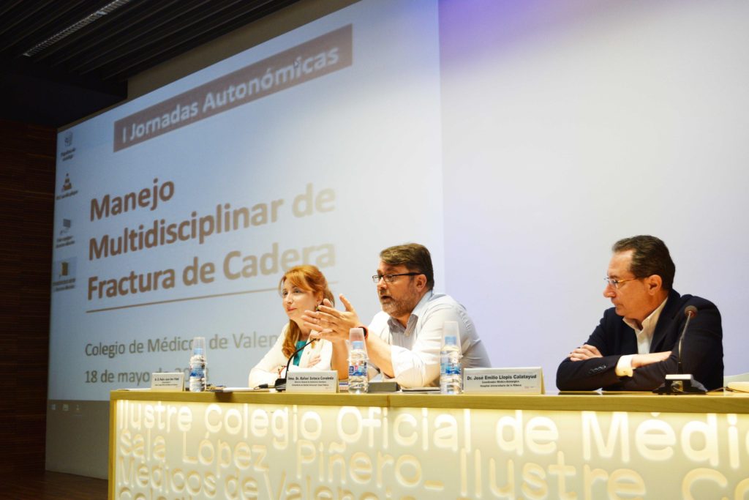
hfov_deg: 45.0
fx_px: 905
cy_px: 250
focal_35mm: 44
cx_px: 374
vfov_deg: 30.9
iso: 400
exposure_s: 1/80
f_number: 5
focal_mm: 29
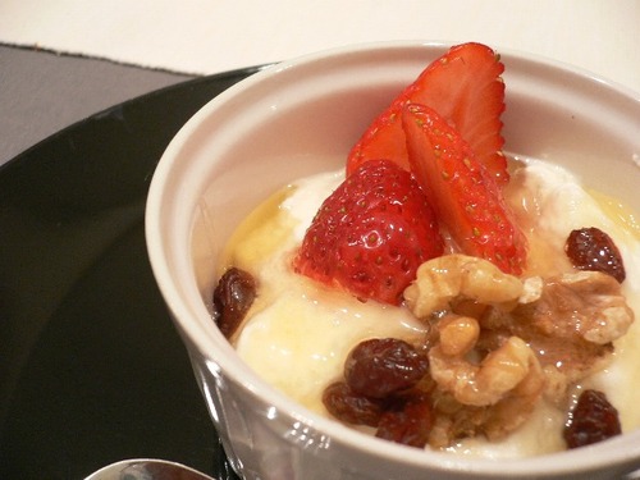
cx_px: 320
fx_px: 647
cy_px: 240
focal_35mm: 35
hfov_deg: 52.6
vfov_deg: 40.7
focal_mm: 5.8
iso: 200
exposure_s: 1/13
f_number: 2.8
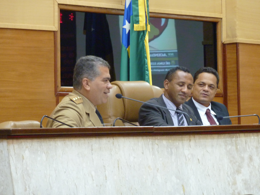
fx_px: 1367
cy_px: 98
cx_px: 130
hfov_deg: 10.9
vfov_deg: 8.2
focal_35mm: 182
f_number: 4.5
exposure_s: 1/8
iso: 400
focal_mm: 29.9
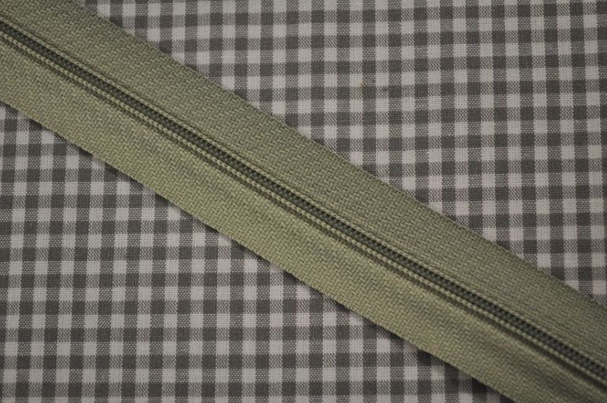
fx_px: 1027
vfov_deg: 22.2
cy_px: 203
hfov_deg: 32.9
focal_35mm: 61
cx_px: 302
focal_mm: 40
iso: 560
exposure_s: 1/60
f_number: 5.3
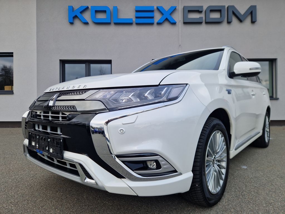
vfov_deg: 58.9
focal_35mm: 23
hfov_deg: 73.9
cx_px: 142
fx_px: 189
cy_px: 107
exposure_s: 1/2994
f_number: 1.8
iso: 50
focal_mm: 5.4
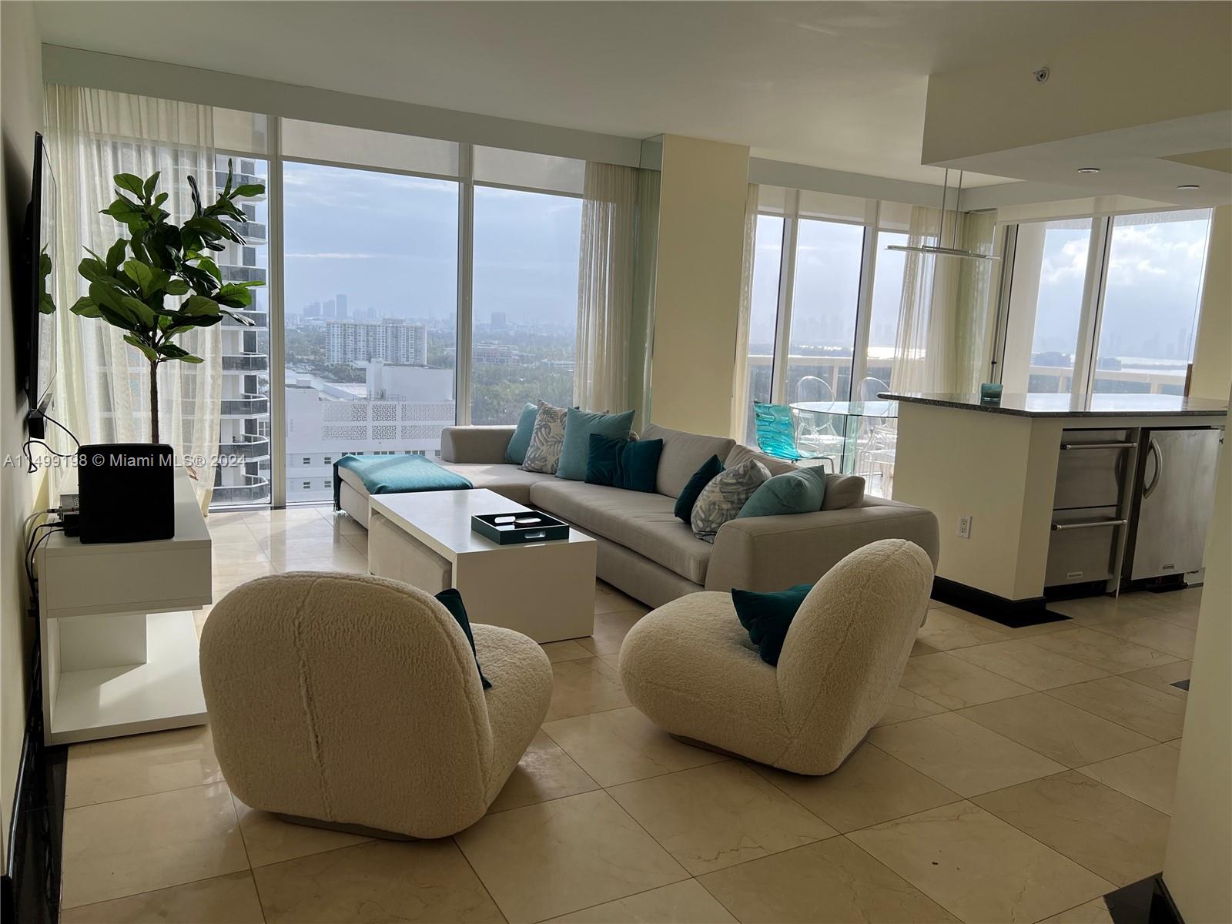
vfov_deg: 53.1
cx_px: 616
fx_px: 925
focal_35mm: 26
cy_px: 462
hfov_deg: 67.3
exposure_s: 1/718
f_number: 1.5
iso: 50
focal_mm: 5.7
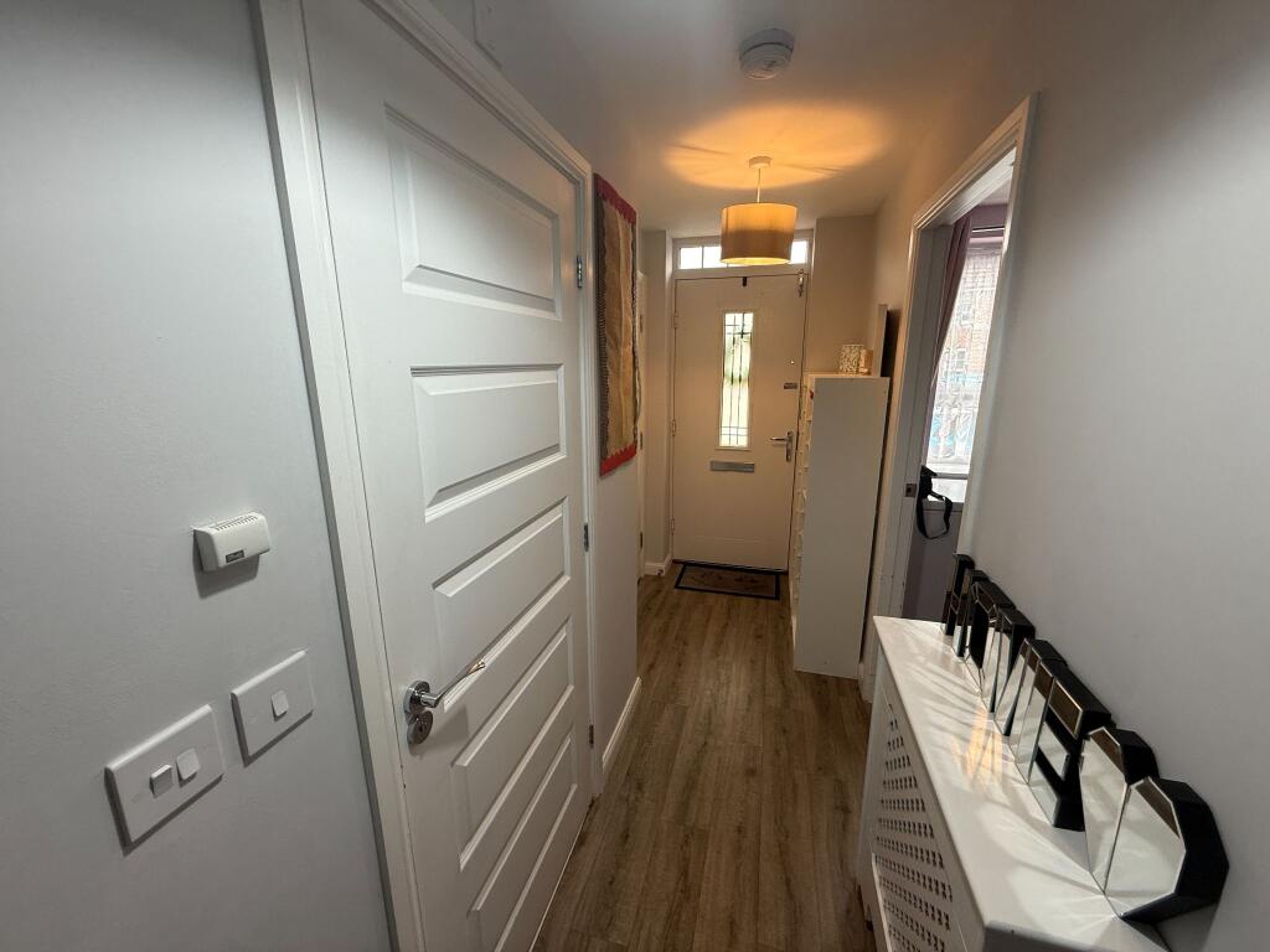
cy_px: 476
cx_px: 635
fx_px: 514
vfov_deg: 85.7
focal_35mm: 14
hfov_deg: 102.1
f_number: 2.2
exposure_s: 1/99
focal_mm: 2.22
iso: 125
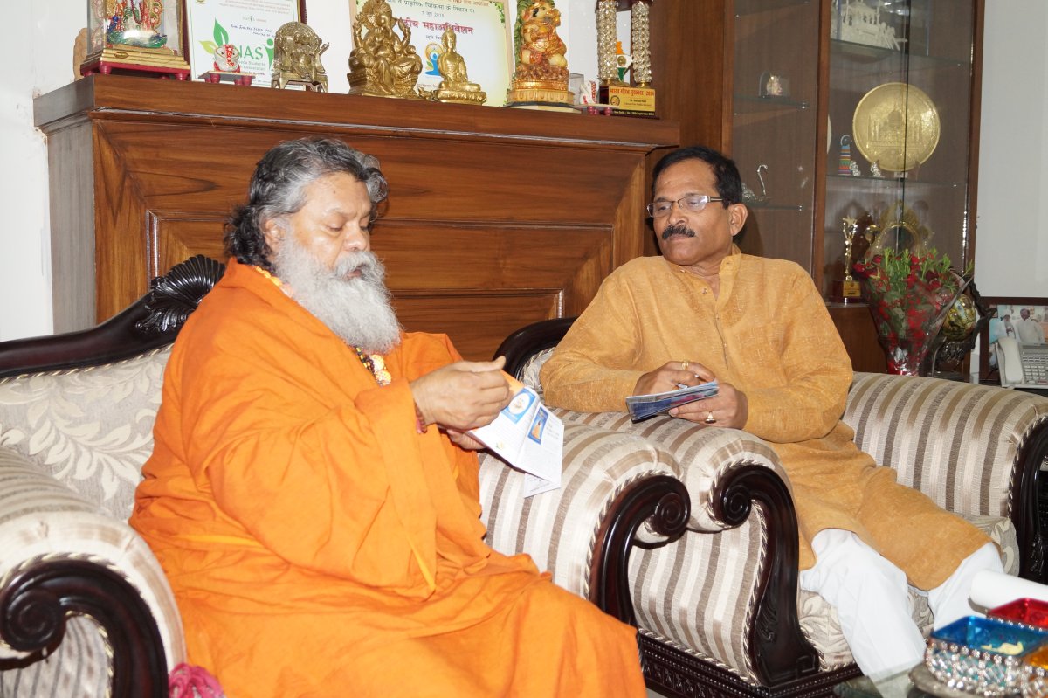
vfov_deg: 34.2
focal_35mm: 39
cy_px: 349
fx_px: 1135
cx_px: 524
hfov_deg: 49.6
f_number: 4.5
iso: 800
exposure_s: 1/60
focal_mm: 26
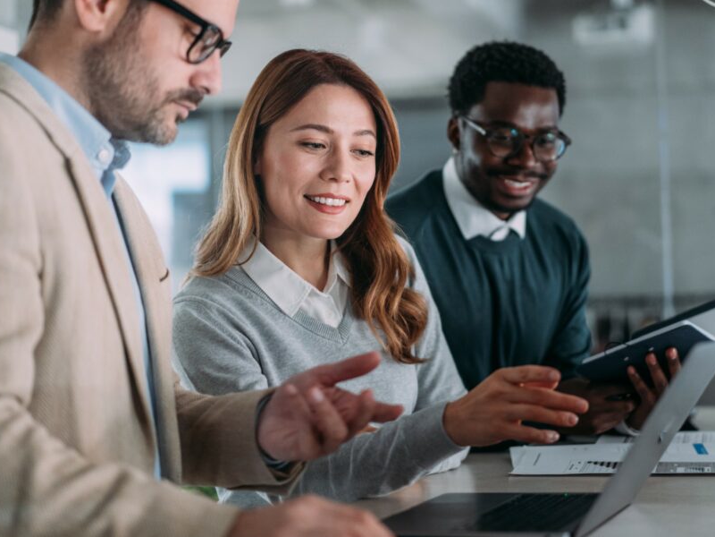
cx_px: 412
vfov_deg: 20.7
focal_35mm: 71
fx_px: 1467
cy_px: 234
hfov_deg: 27.4
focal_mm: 55
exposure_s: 1/200
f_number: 1.8
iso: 2000
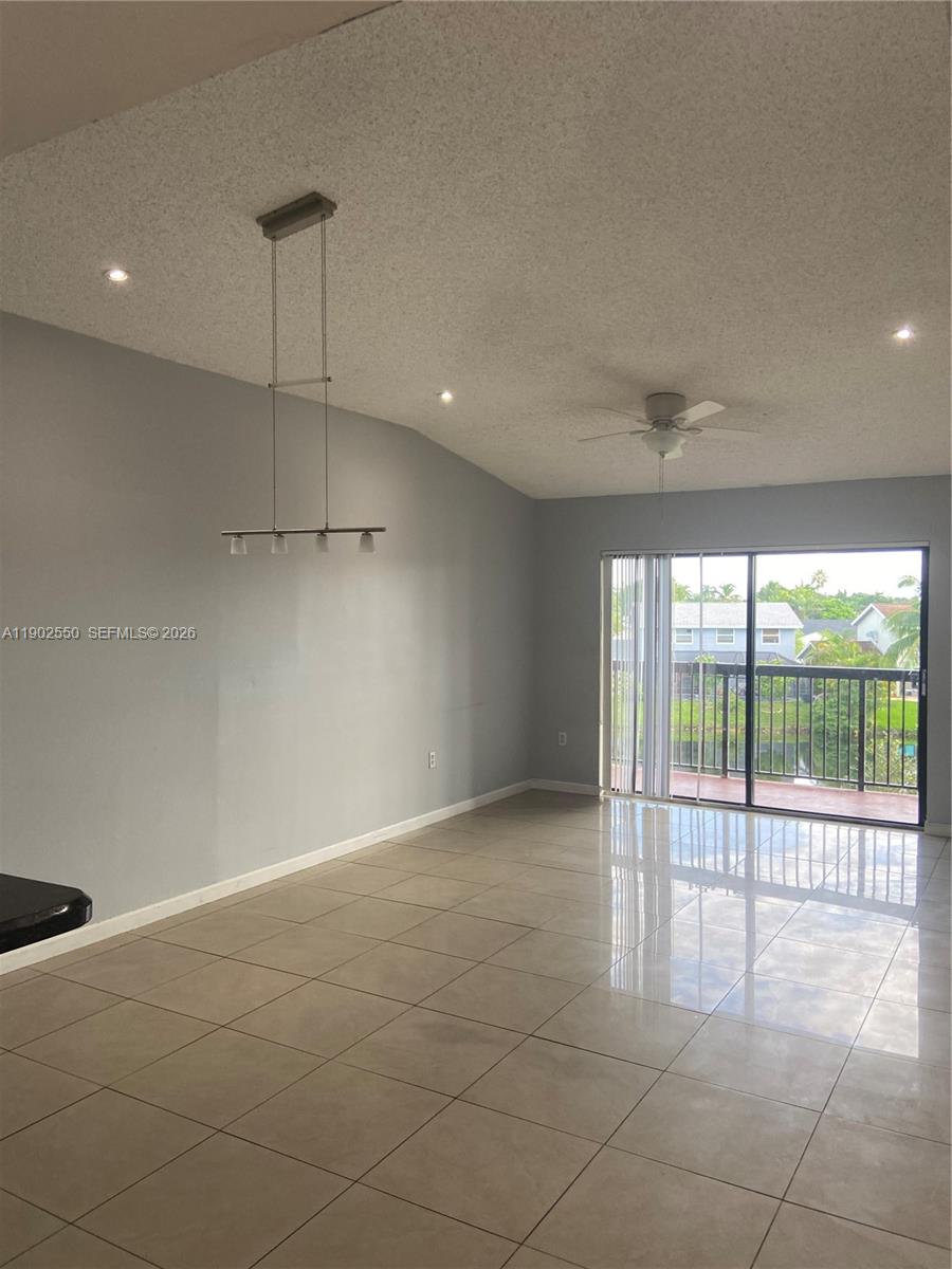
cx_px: 476
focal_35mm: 26
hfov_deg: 53.1
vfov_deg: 67.3
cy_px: 634
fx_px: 953
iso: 125
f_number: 1.8
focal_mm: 4.25
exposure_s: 1/120
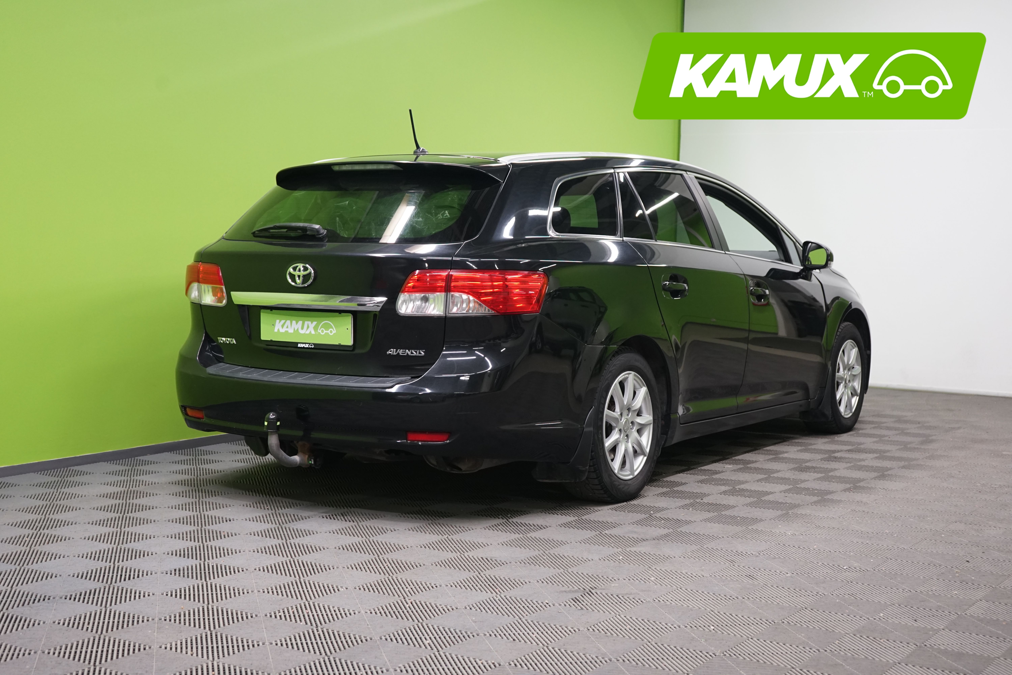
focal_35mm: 49
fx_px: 1377
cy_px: 338
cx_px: 506
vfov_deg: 27.5
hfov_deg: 40.3
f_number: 5.6
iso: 1250
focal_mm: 49
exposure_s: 1/60
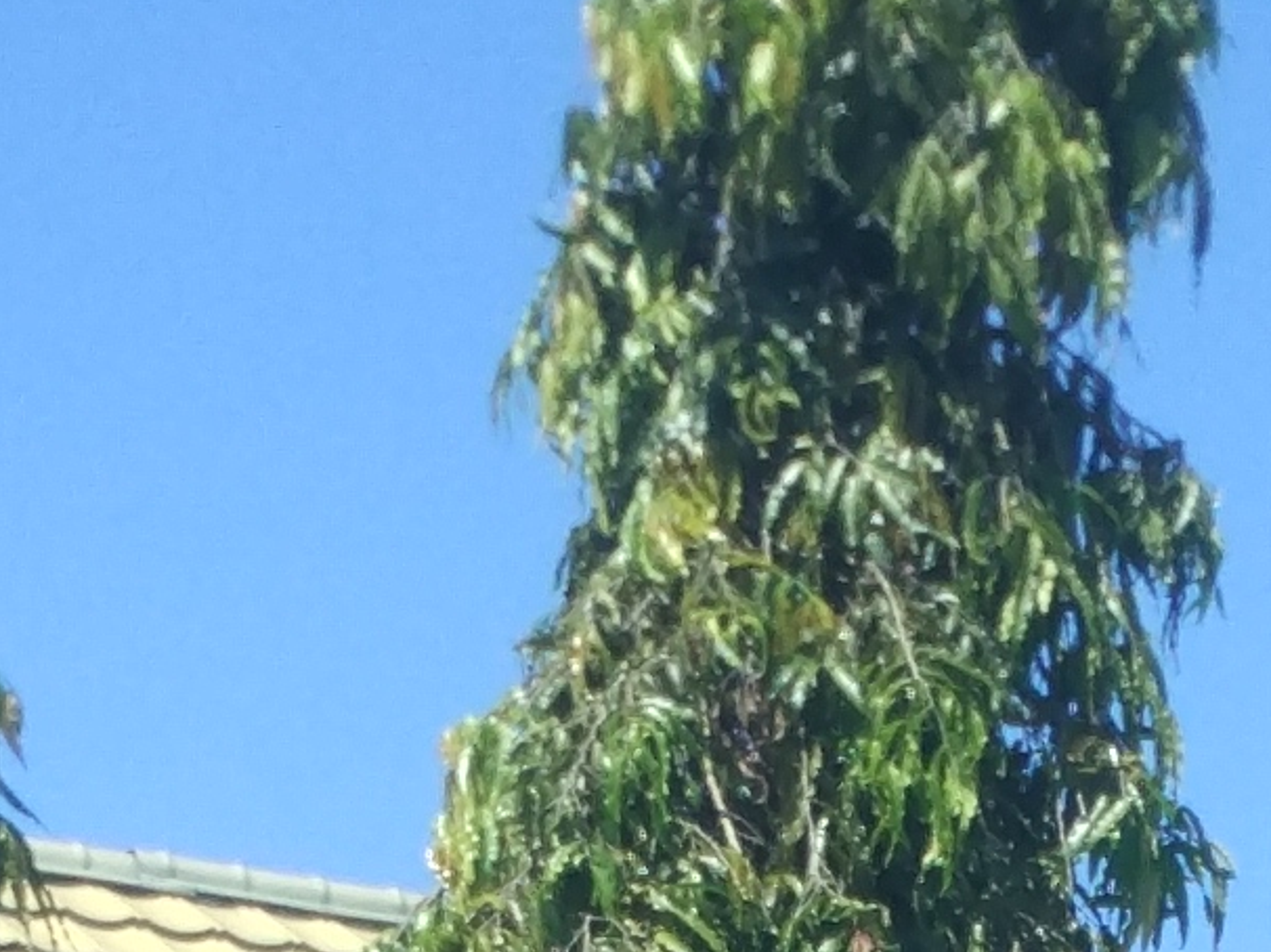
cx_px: 1296
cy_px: 3049
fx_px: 7561
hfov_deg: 9.5
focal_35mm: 206
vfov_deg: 6.5
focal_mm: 4.12
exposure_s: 1/773
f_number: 2
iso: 100
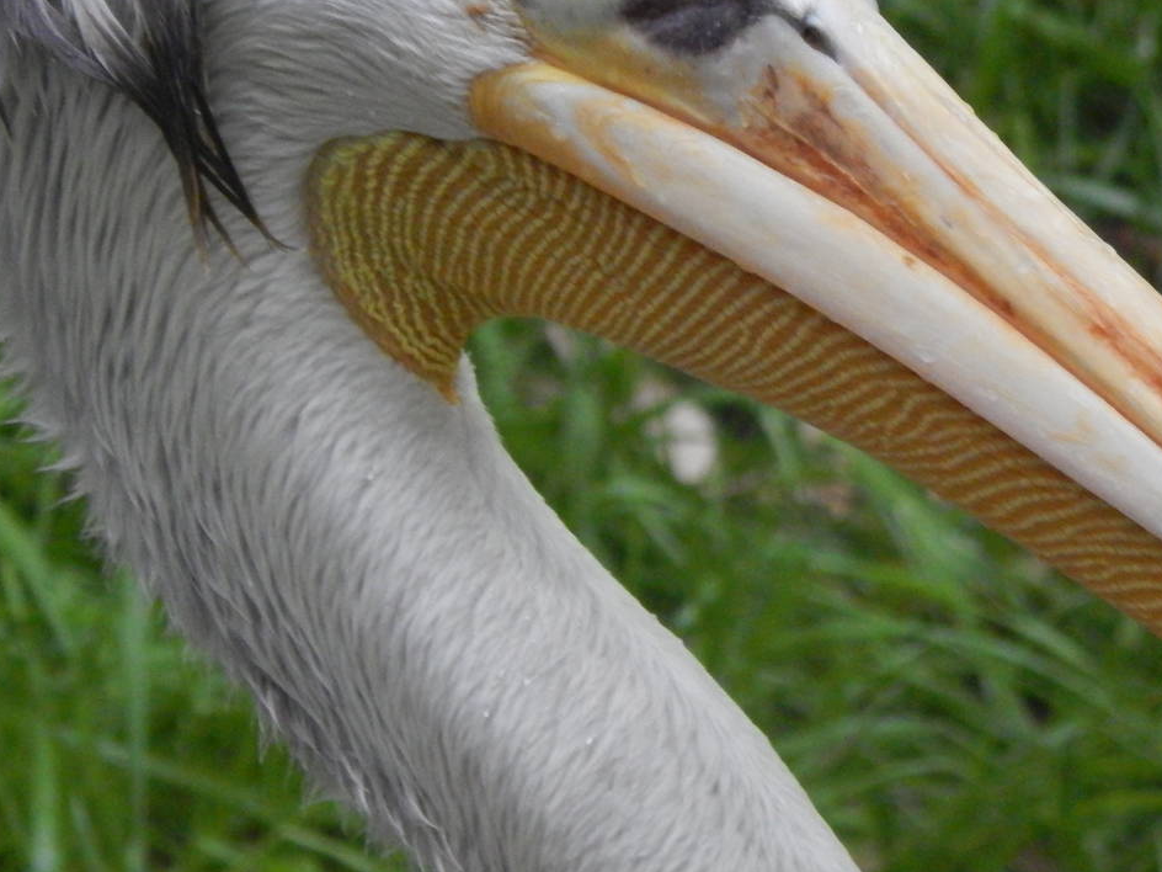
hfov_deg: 2.1
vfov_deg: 1.6
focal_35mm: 932
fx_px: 31286
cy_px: 264
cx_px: 742
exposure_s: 1/40
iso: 800
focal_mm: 97.9
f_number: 5.8
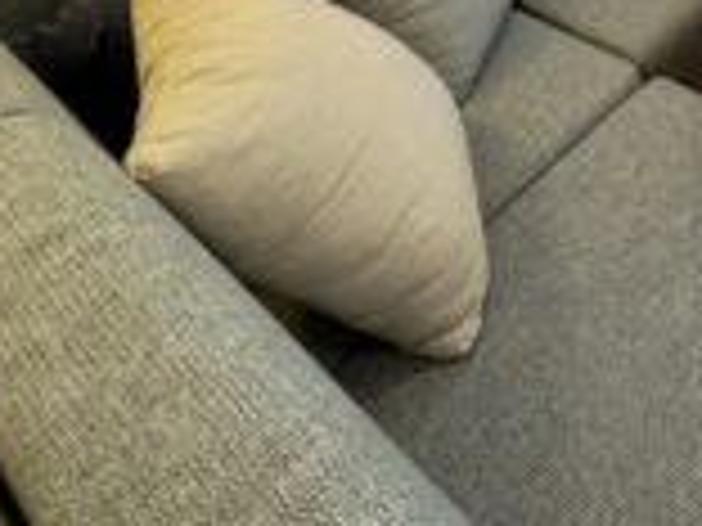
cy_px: -198
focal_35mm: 42
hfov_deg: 35.0
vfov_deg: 27.3
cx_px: 853
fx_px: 852
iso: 320
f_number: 2.2
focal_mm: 2.22
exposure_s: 1/65
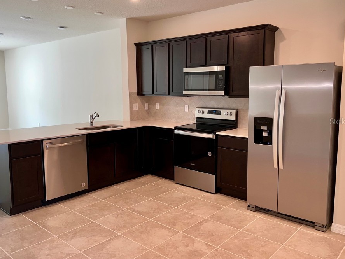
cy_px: 121
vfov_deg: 46.8
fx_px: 299
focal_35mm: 30
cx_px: 167
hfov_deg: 59.9
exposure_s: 1/120
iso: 80
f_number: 1.5
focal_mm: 5.7
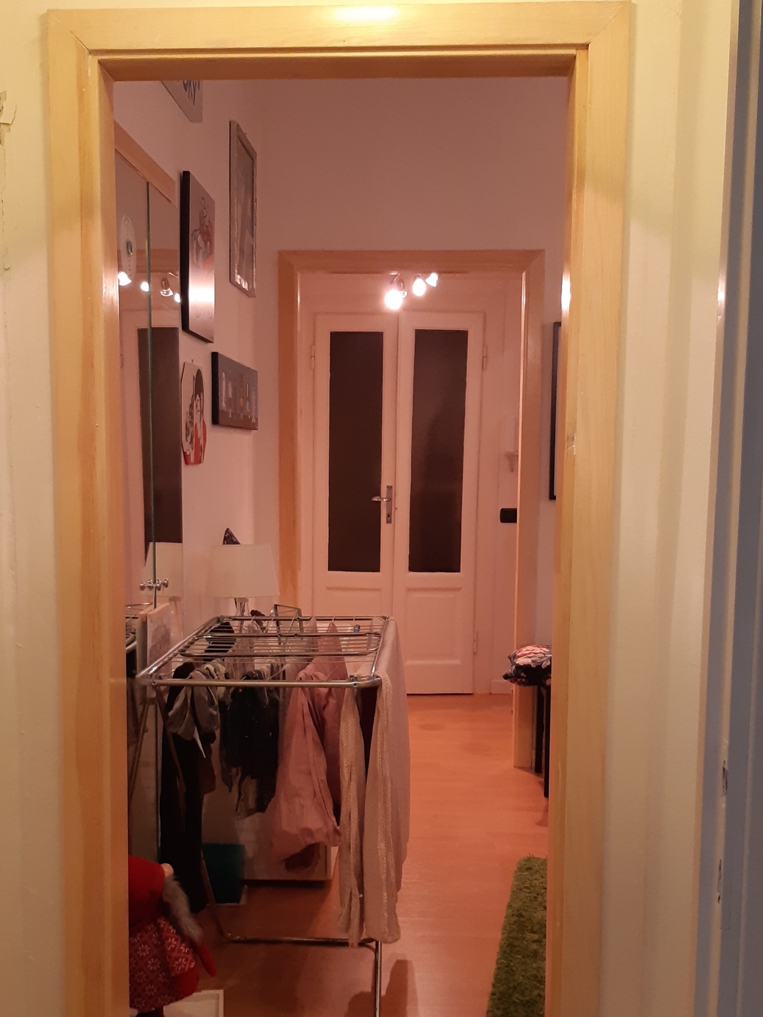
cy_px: 602
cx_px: 354
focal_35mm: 41
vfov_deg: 45.6
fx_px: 1204
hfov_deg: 35.1
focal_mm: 3.92
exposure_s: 1/50
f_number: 1.7
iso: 200
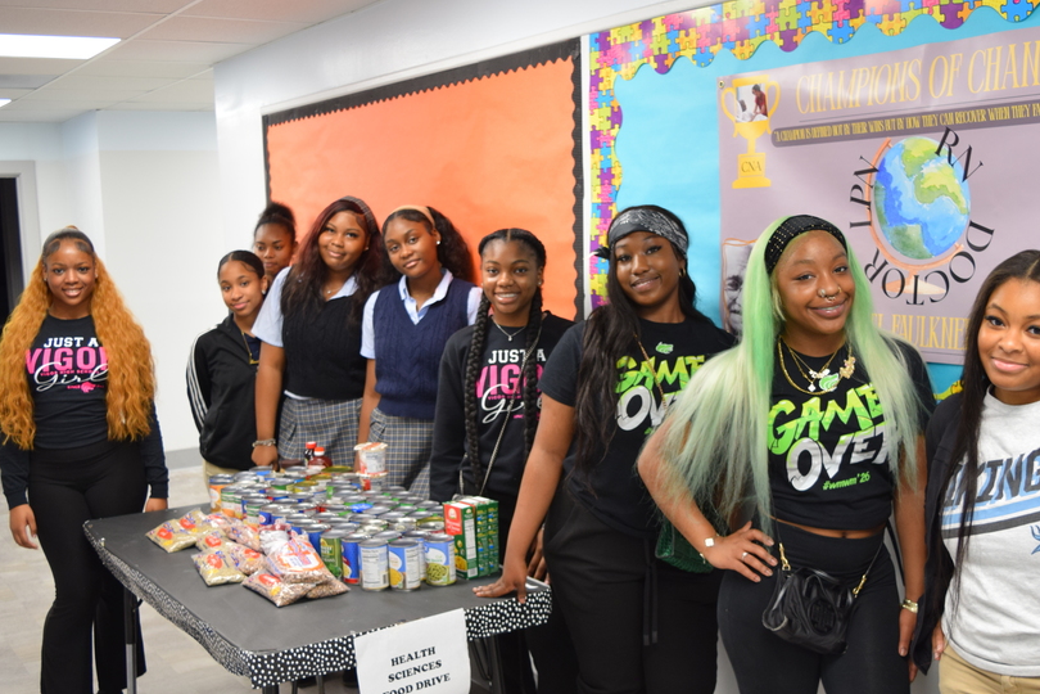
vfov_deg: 30.7
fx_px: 1260
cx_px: 573
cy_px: 398
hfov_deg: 44.8
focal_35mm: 44
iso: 560
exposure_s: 1/30
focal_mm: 23
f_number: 4
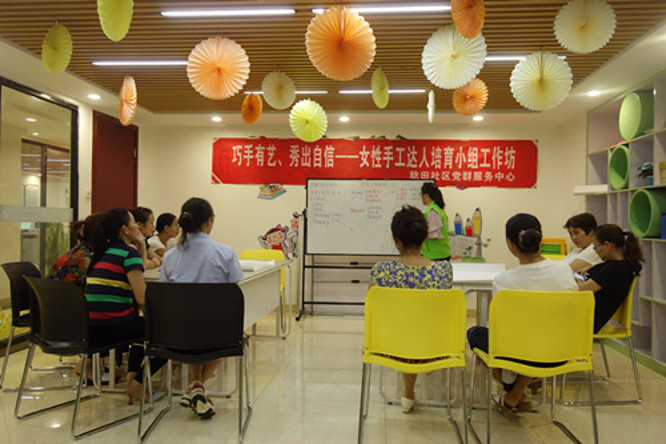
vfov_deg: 46.4
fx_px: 518
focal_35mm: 28
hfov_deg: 65.5
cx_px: 333
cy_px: 222
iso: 800
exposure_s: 1/100
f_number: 2.8
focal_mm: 10.4
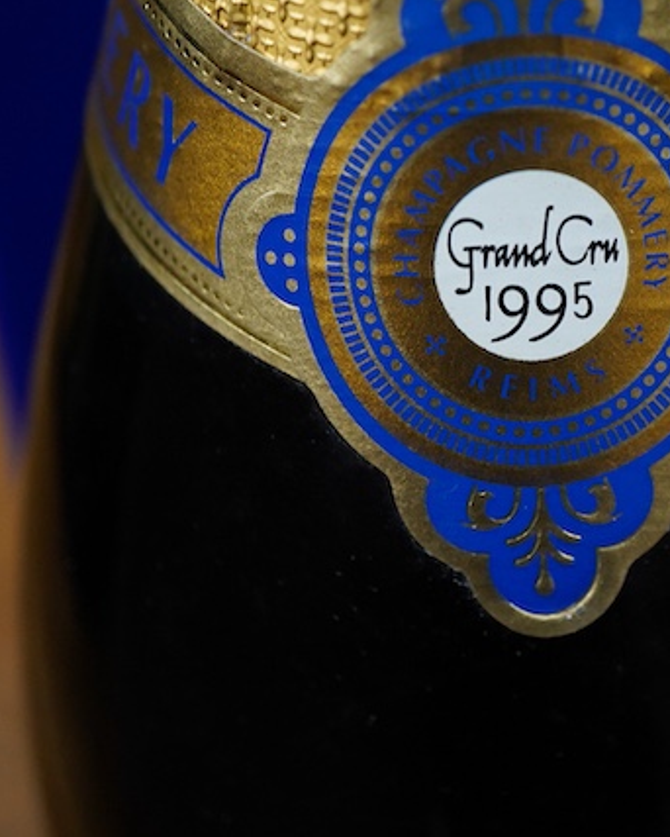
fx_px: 2204
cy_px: 304
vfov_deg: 21.4
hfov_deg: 17.1
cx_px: 549
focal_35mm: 89
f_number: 3.5
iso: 1250
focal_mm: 30
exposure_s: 1/125
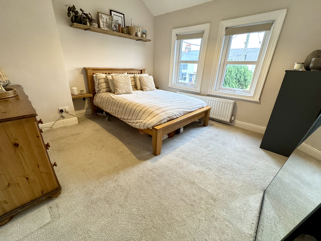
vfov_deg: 85.7
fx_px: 130
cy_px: 120
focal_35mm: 14
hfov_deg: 102.1
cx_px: 160
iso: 320
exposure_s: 1/50
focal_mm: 2.22
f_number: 2.2
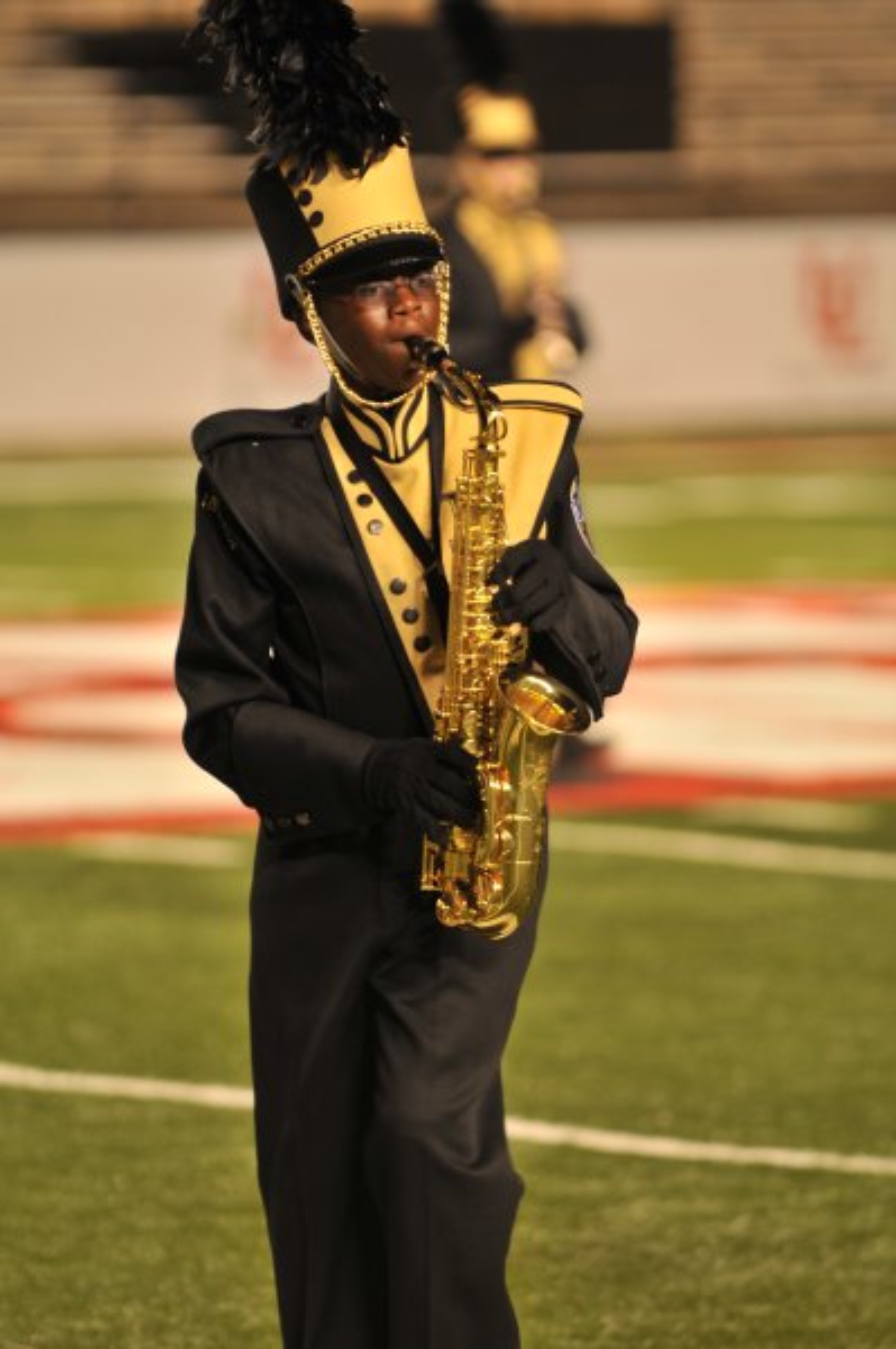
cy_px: 674
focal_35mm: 300
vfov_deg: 6.9
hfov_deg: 4.6
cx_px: 448
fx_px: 11219
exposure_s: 1/60
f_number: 2.8
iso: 280
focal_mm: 200
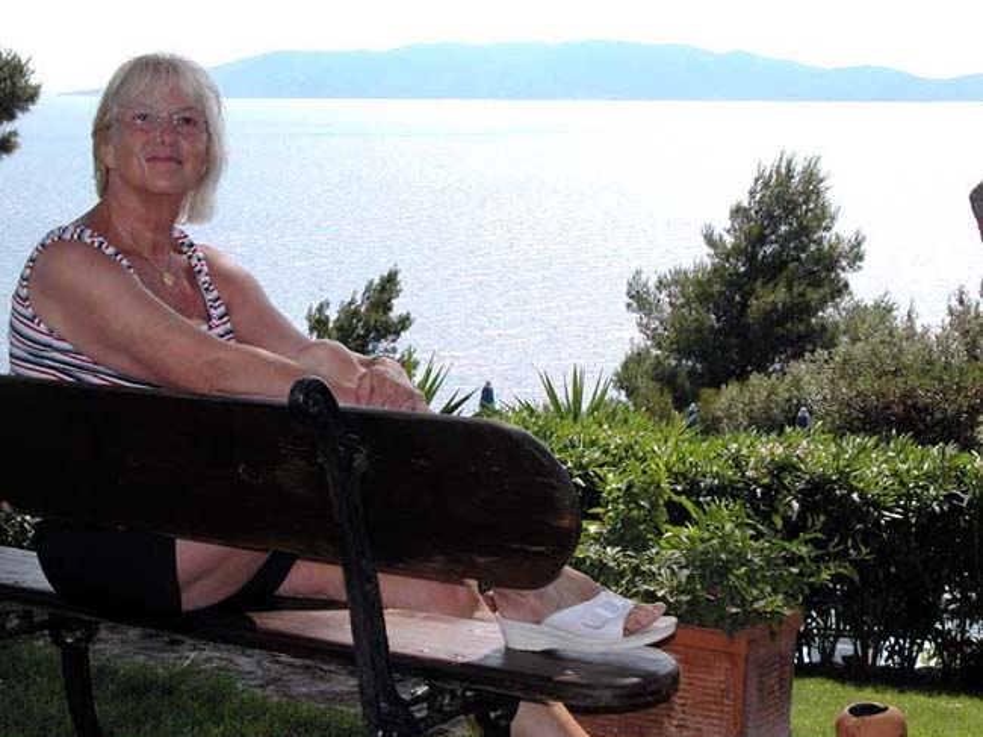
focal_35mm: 69
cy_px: 368
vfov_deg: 21.3
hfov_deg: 28.2
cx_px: 492
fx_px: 1959
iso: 100
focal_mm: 17.8
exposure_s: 1/388
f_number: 7.4
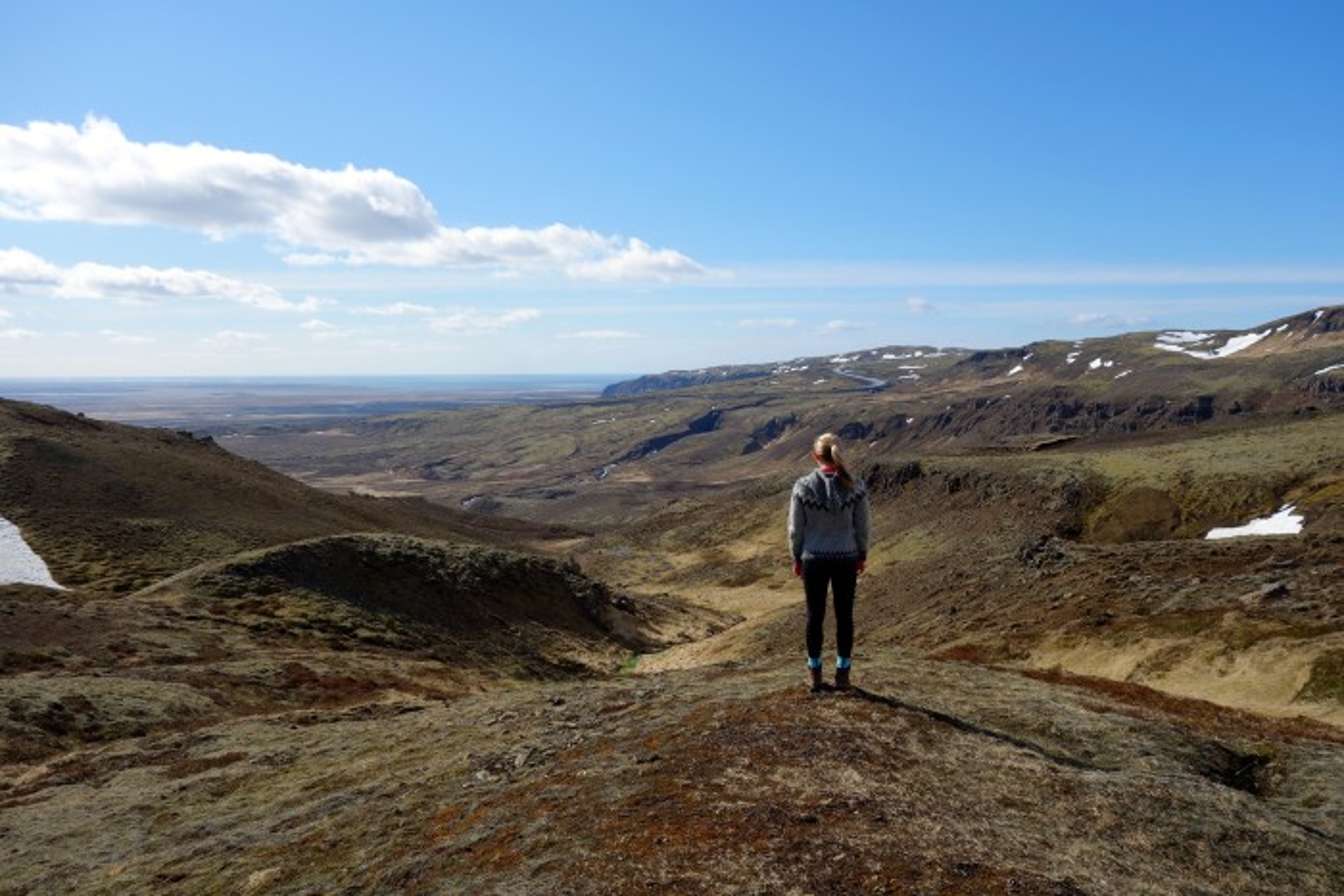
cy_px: 448
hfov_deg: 65.5
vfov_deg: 46.4
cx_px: 672
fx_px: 1045
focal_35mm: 28
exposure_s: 1/640
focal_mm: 10.4
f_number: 5.6
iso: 125
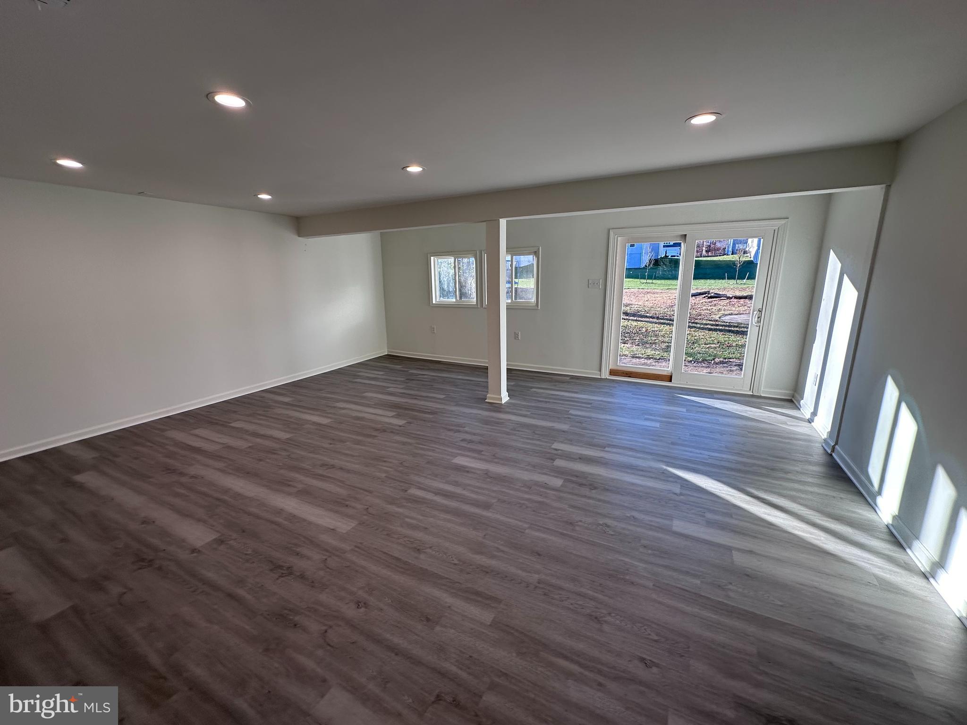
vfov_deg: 85.7
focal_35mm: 14
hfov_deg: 102.1
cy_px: 362
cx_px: 484
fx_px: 391
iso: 40
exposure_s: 1/127
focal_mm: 2.22
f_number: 2.2
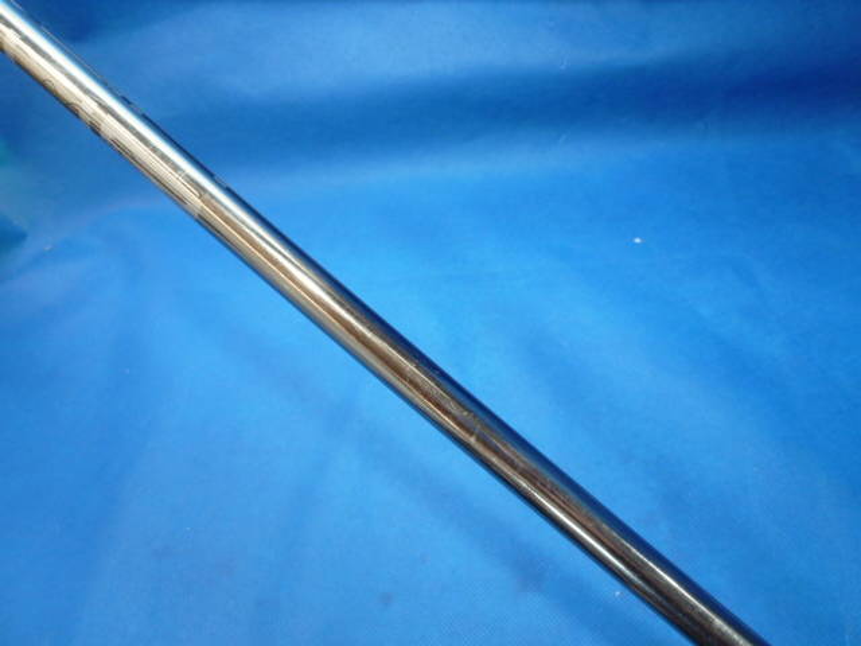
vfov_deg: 54.9
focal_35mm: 25
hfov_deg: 69.4
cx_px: 430
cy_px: 323
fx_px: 622
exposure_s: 1/30
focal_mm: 4.5
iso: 200
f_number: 2.8
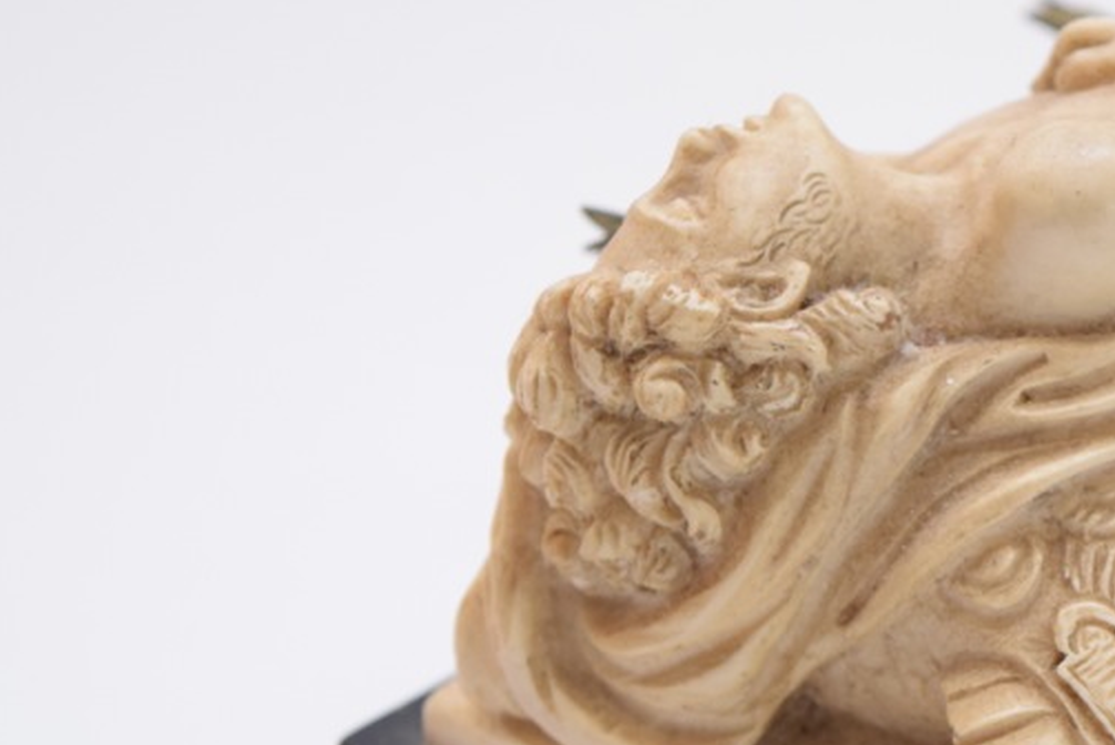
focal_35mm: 164
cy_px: 593
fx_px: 5082
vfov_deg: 8.4
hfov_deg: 12.4
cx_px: 955
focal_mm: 55
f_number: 5.6
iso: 1100
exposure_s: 1/60
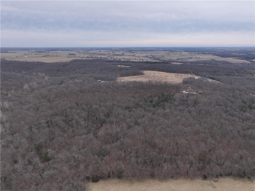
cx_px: 128
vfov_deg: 56.8
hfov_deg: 71.6
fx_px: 177
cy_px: 96
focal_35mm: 24
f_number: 2.8
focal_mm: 12.29
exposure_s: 1/800
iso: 110
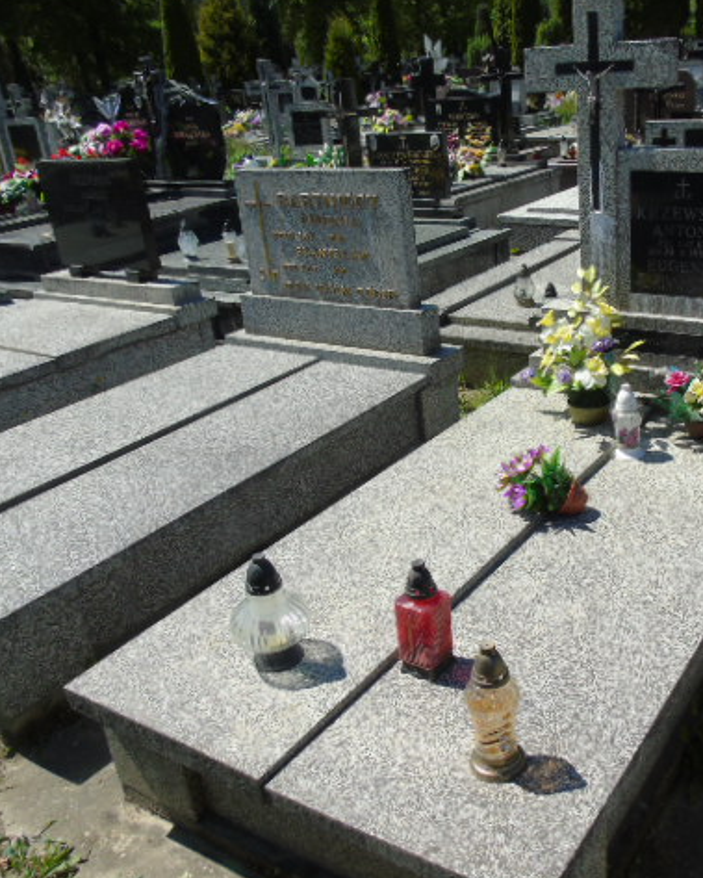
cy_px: 436
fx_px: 857
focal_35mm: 33
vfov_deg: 54.2
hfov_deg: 43.6
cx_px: 497
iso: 80
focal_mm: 4.4
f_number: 3.4
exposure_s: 1/1000
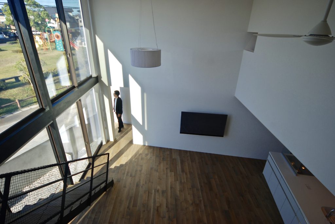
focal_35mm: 18
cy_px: 112
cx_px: 168
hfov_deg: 89.9
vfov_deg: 67.5
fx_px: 168
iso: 100
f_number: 6.3
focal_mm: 12
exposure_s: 1/160
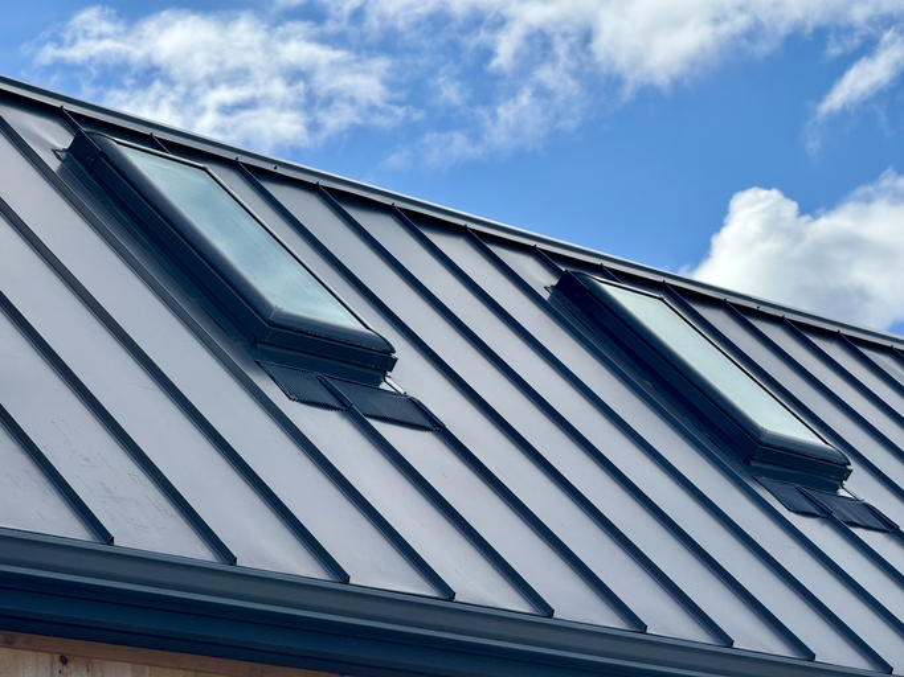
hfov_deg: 16.4
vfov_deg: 12.3
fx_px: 3133
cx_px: 452
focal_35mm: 120
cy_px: 338
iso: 50
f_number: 2.8
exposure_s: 1/2439
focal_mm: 15.66
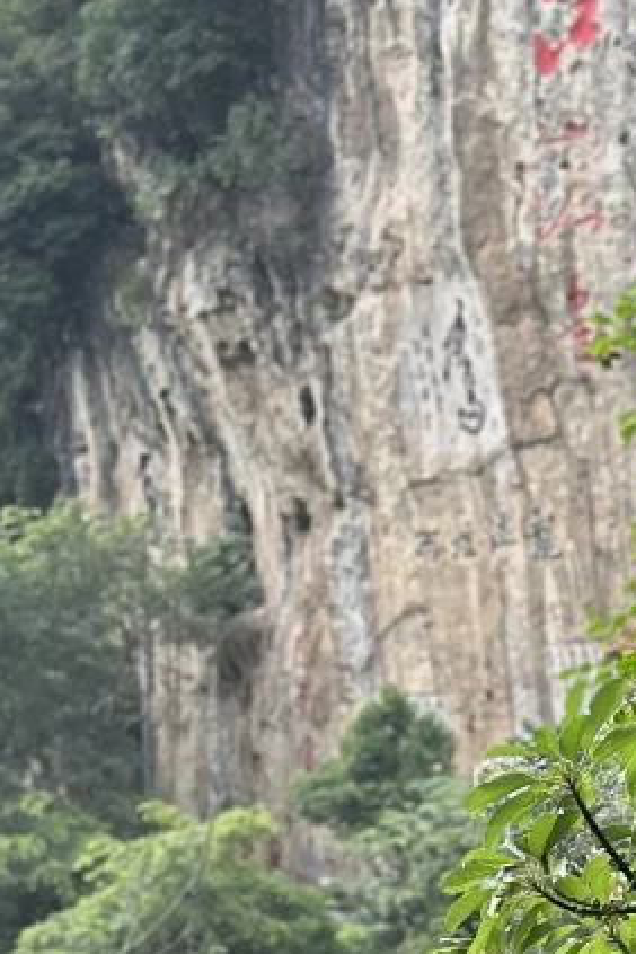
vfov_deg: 11.9
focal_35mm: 170
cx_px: 622
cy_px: 1076
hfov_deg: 8.0
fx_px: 4505
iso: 80
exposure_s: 1/668
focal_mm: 6.86
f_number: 1.78
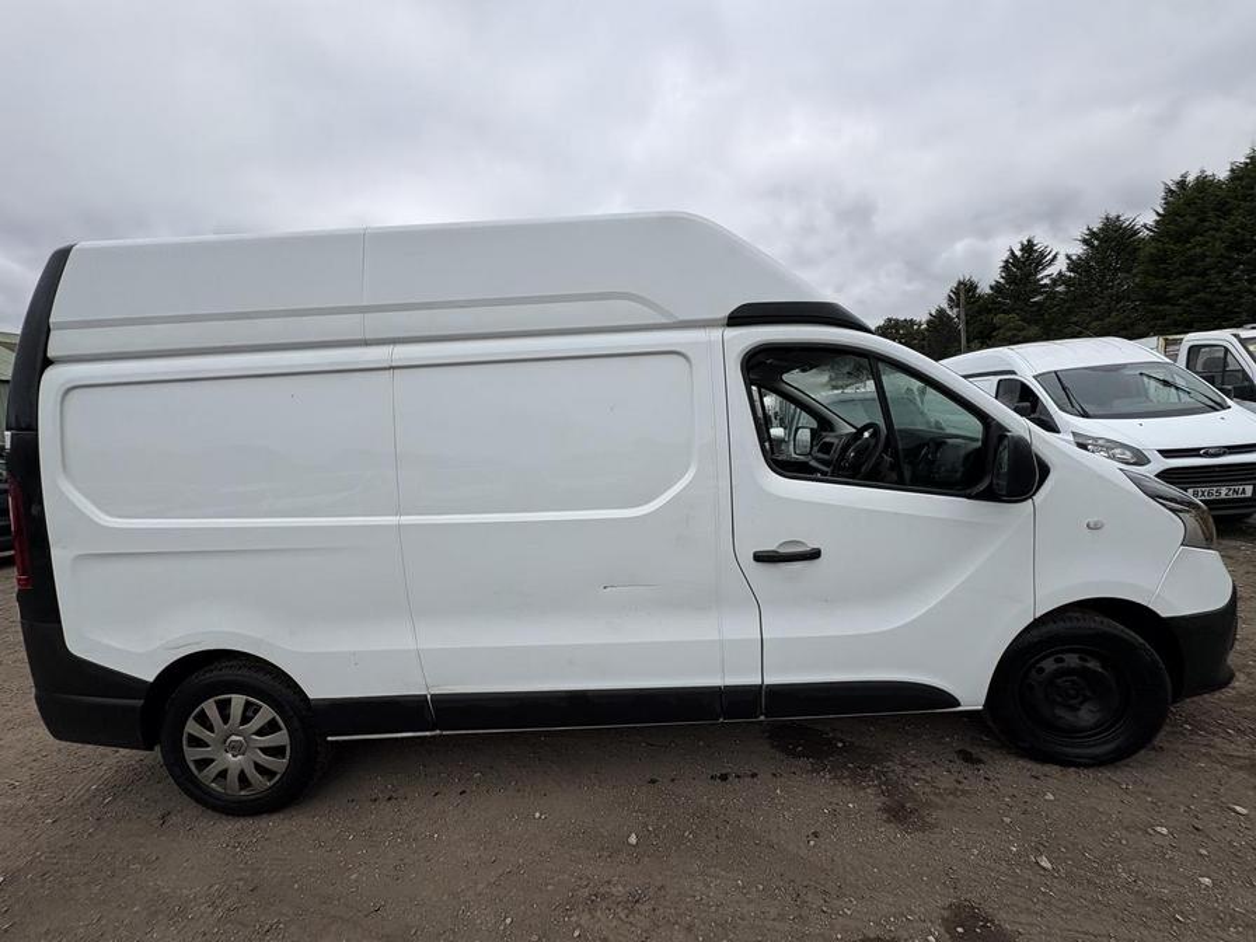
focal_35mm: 14
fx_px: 508
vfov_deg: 85.7
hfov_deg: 102.1
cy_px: 471
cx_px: 628
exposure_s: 1/921
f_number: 2.2
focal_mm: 2.22
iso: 40
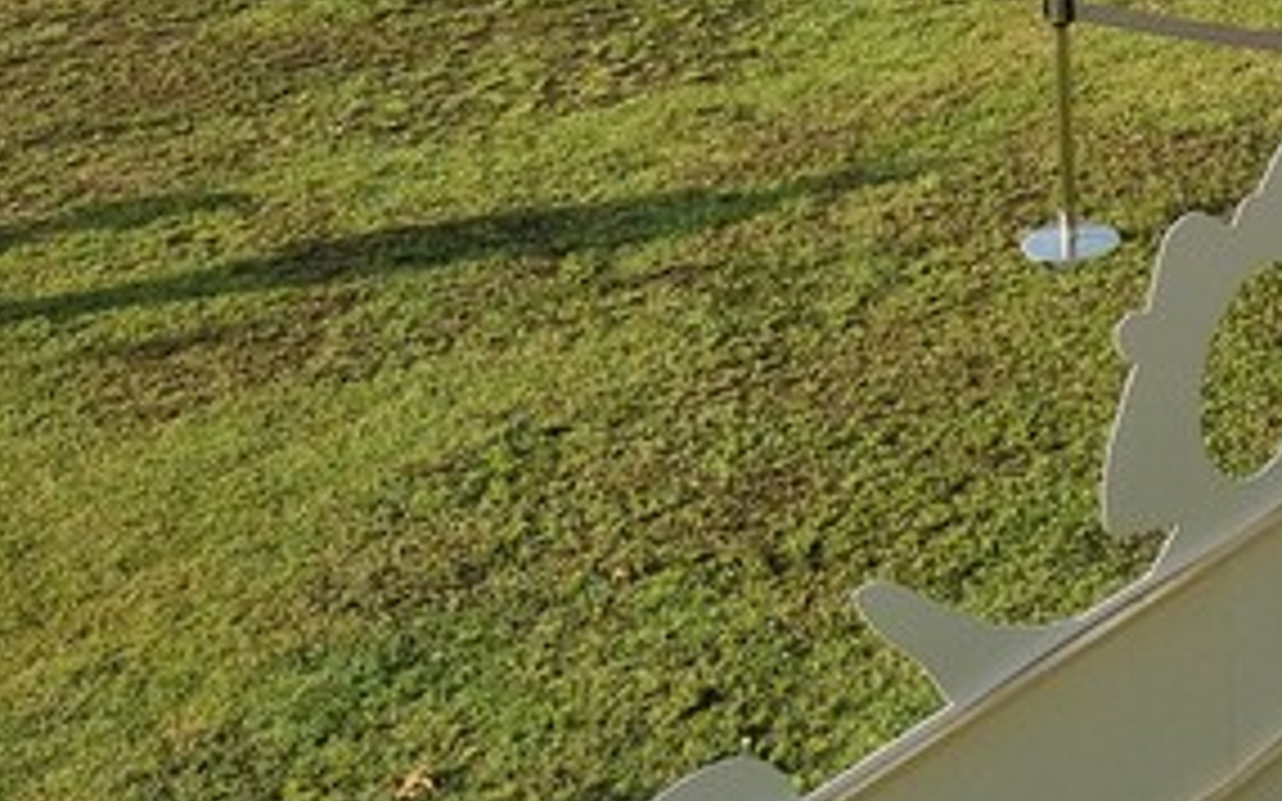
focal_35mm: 87
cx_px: 1790
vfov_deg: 13.8
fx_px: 3039
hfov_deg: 21.0
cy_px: -529
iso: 50
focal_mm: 5.4
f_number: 1.8
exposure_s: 1/2248
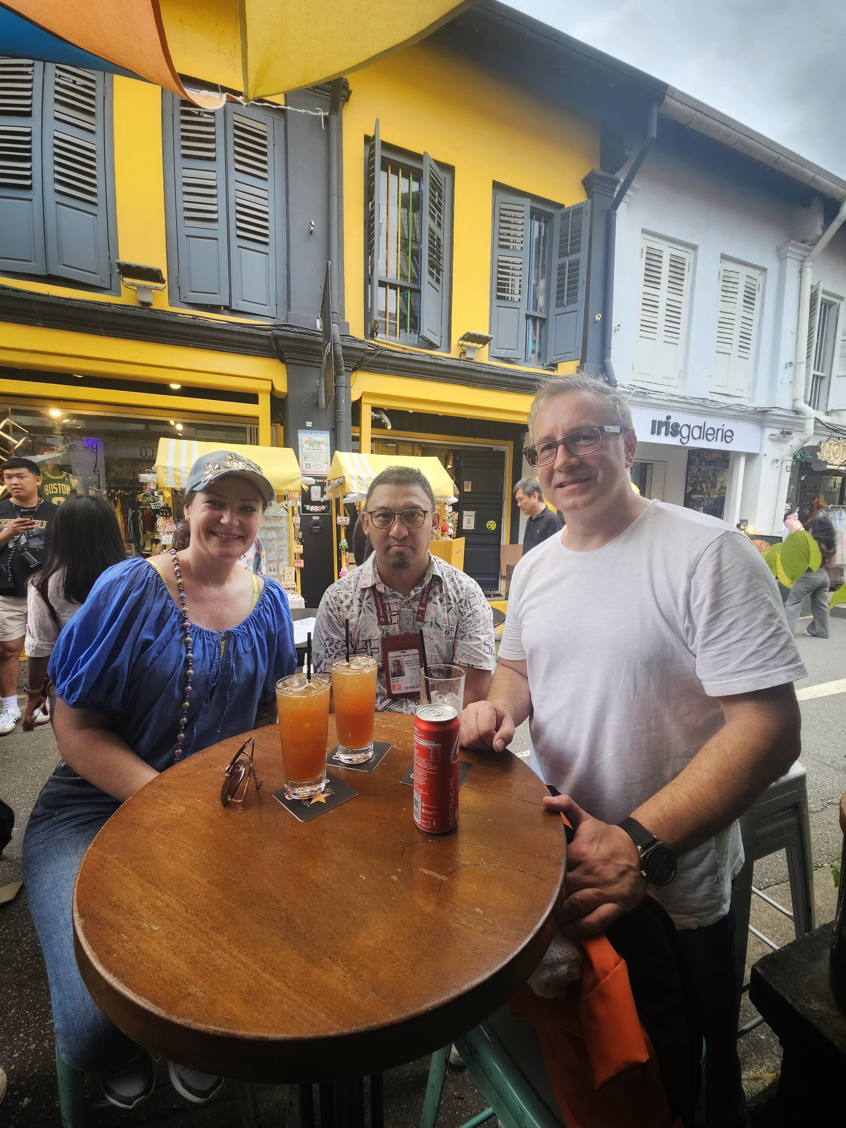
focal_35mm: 13
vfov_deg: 106.2
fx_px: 424
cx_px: 423
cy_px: 564
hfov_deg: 89.9
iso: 125
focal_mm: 2.2
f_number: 2.2
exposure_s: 1/359
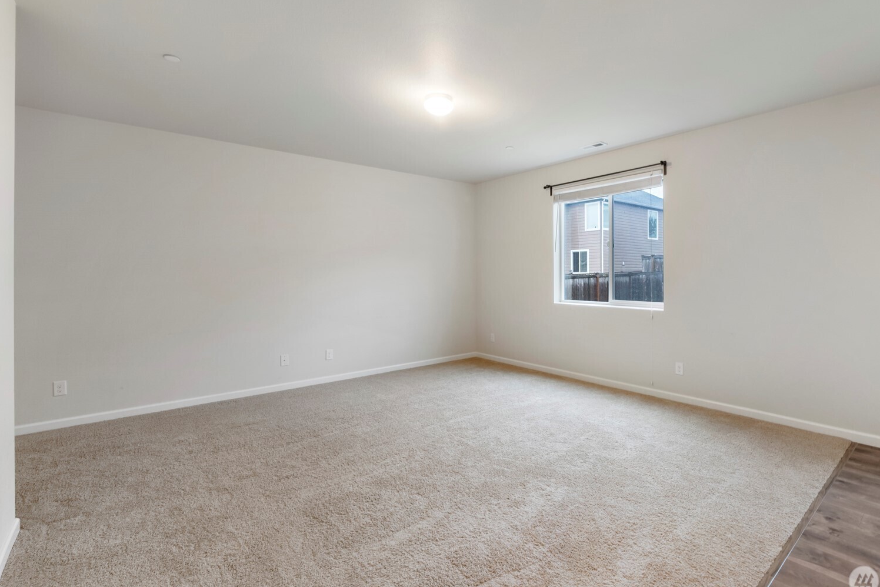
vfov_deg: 70.4
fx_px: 416
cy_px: 271
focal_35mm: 17
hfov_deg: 92.8
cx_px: 494
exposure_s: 1/13
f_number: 9
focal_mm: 10
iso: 400
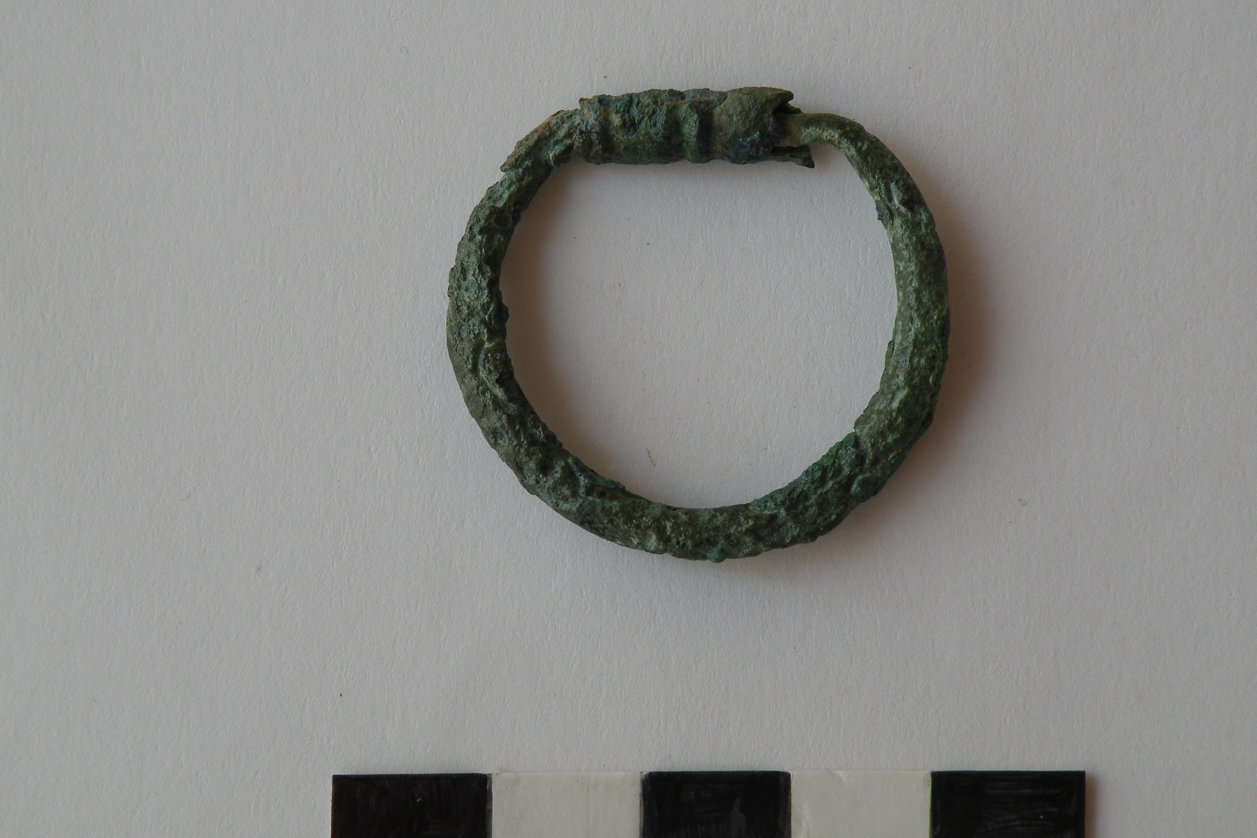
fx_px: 3107
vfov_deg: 15.3
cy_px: 340
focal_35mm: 89
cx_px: 686
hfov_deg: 22.9
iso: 64
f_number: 4.5
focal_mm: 13.4
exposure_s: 1/110
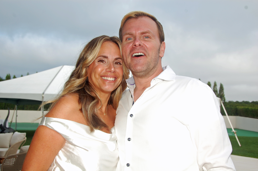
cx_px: 129
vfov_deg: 30.8
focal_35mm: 44
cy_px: 86
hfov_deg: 45.0
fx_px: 311
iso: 200
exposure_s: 1/250
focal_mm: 29
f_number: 8
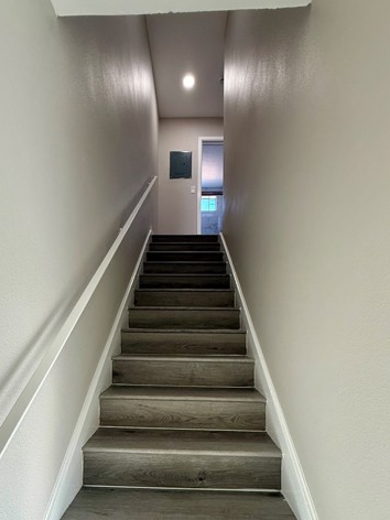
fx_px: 285
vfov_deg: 83.0
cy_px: 326
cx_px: 175
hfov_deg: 68.5
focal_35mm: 19
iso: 320
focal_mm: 2.22
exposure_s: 1/99
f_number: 2.2
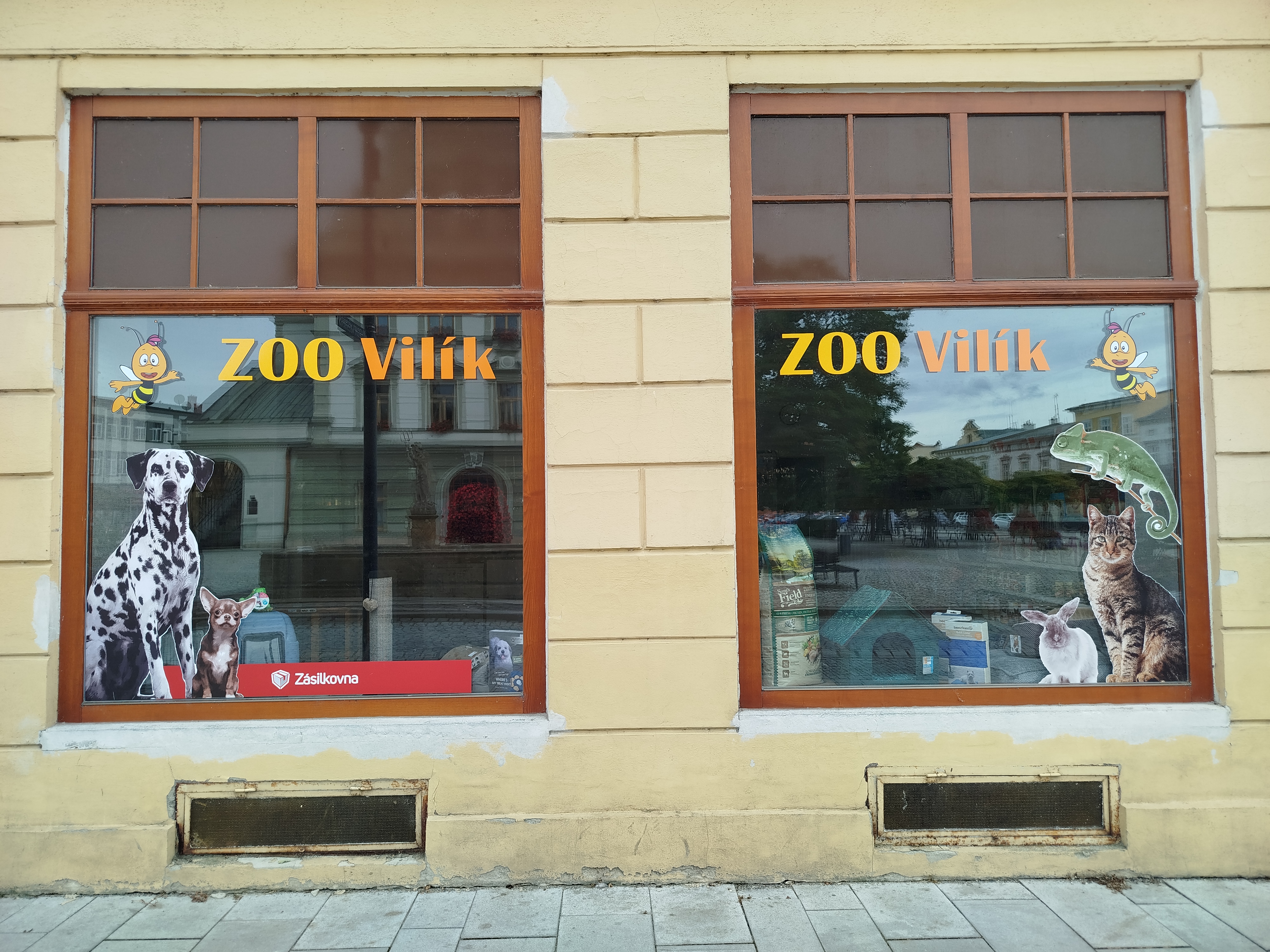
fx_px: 881
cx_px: 635
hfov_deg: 71.6
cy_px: 476
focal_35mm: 24
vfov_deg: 56.8
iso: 50
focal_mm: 5.31
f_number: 1.7
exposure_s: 1/229
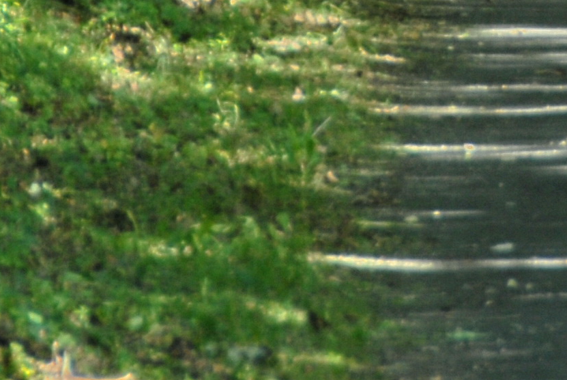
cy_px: -295
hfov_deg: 1.7
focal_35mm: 1188
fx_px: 18730
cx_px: 536
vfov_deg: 1.2
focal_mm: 170
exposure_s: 1/60
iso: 200
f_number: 5.6
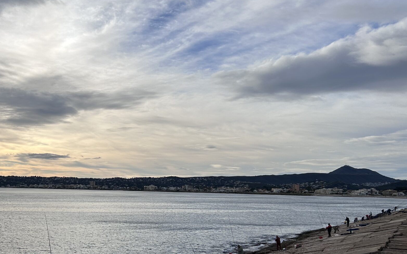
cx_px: 96
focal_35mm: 45
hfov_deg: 42.8
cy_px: 192
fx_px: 499
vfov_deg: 28.2
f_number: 1.5
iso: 50
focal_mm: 5.7
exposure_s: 1/6993
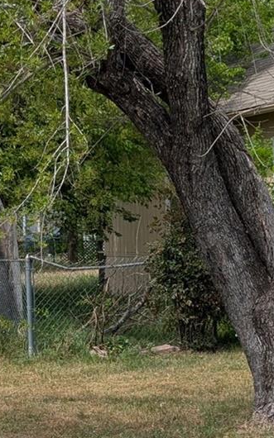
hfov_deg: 13.3
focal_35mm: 98
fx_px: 1172
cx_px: 199
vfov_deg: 20.7
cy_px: 412
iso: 21
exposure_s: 1/1134
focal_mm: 6.9
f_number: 1.68
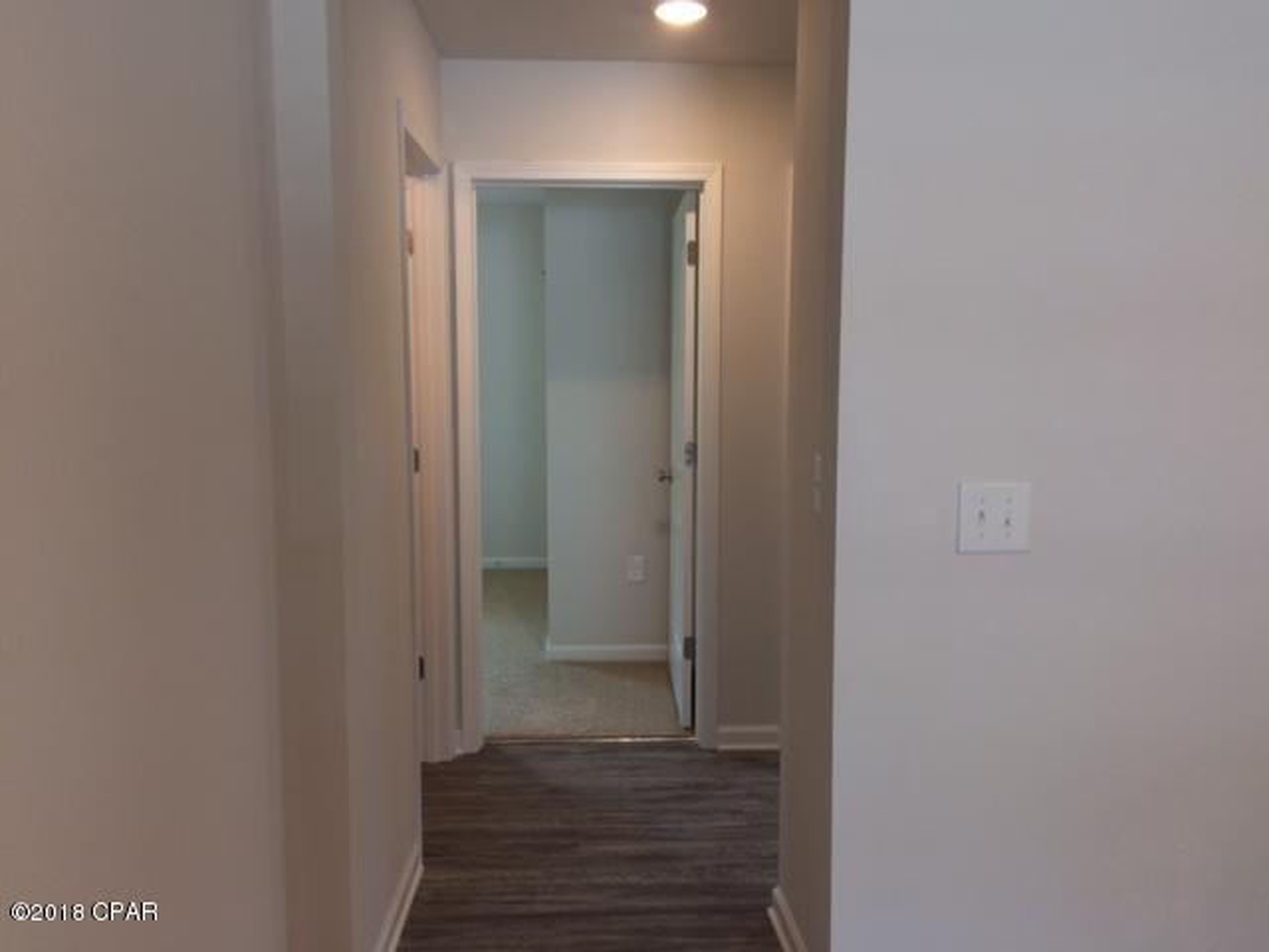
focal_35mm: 29
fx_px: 1063
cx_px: 634
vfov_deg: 48.2
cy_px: 476
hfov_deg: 61.7
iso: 40
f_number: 2.2
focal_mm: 4.15
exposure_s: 1/30
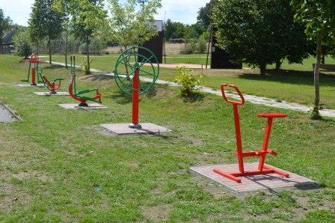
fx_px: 474
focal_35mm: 51
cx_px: 168
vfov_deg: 26.4
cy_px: 112
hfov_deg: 38.9
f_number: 8
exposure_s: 1/250
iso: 100
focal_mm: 34
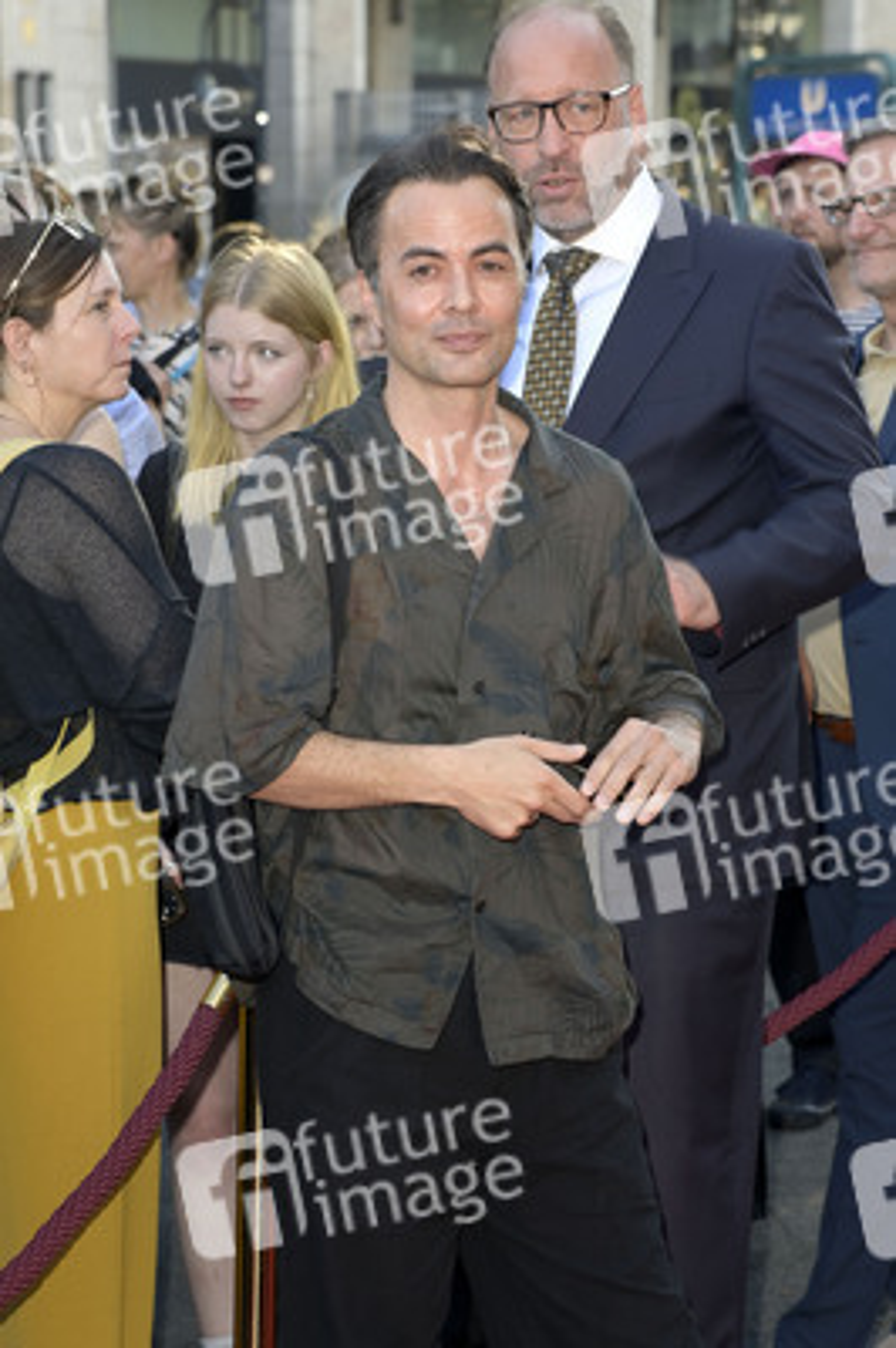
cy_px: 674
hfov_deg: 11.4
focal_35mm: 120
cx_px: 448
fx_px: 4487
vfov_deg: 17.1
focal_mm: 120
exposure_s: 1/160
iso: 640
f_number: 8
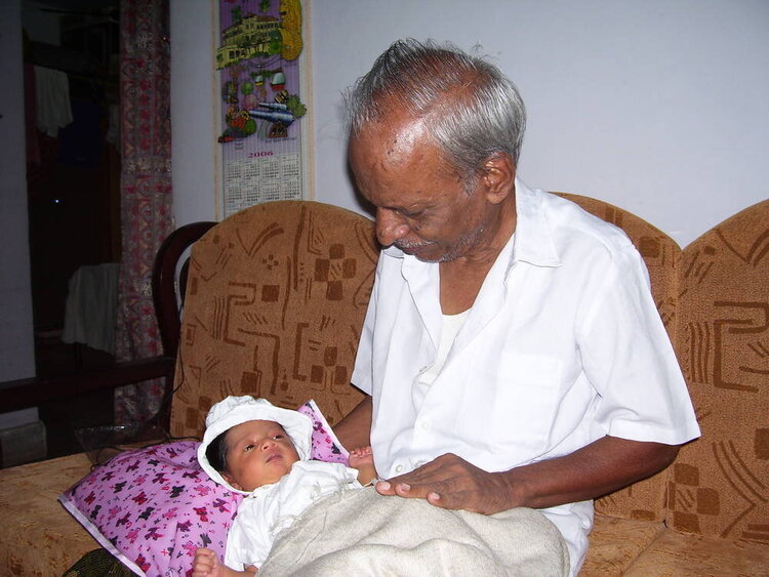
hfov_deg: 53.9
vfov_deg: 41.8
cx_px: 384
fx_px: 756
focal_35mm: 34
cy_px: 288
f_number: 2.7
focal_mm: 5.6
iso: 80
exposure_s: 1/60
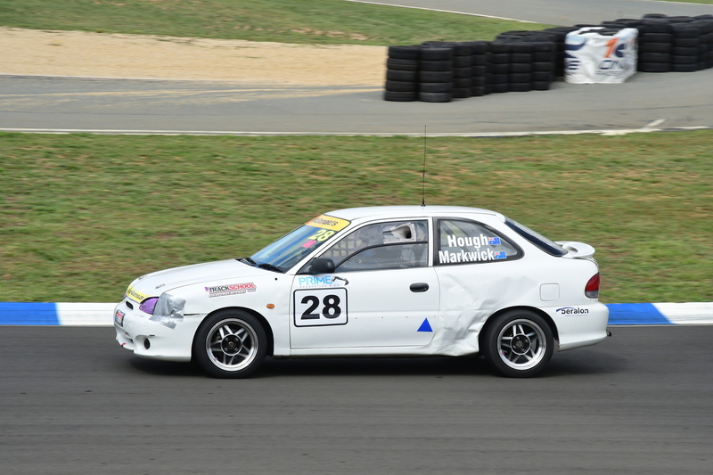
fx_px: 2376
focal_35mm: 120
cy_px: 238
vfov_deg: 11.4
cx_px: 356
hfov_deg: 17.1
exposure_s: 1/400
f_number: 11
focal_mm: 80
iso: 400
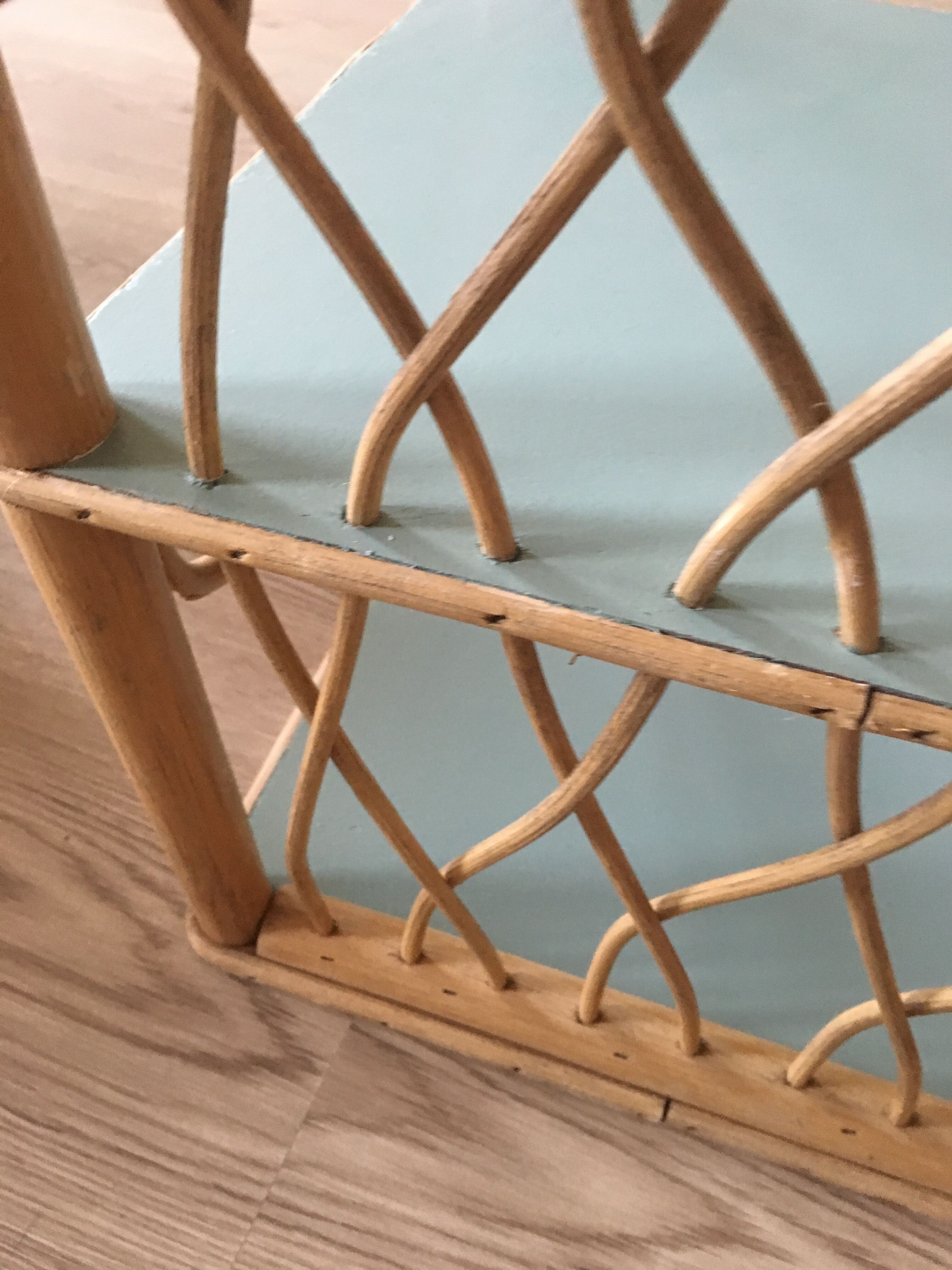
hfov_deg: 48.2
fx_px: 1063
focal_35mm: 29
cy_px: 635
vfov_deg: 61.7
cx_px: 476
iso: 200
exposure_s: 1/17
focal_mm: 4.15
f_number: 2.2
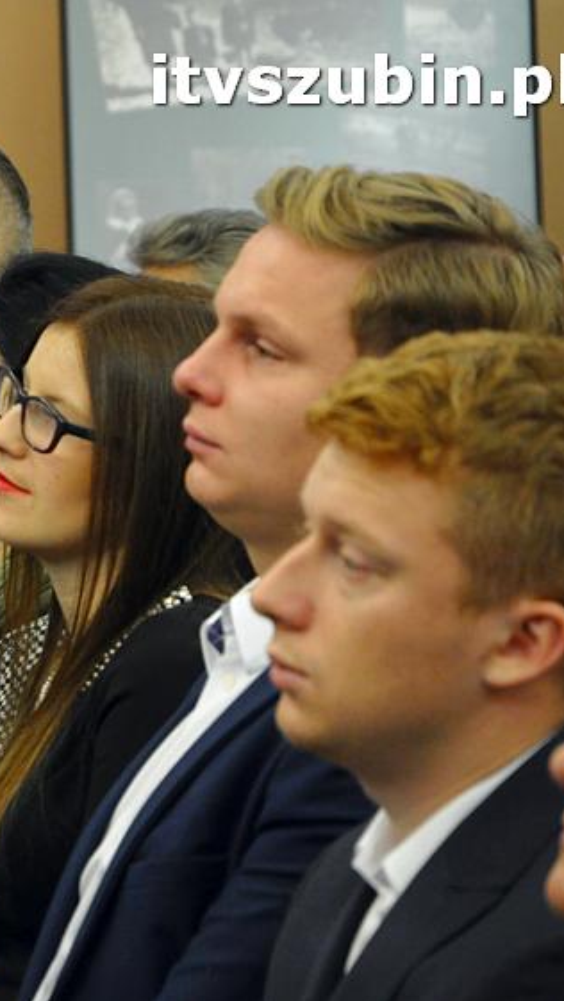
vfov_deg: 8.6
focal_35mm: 250
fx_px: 6634
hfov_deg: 4.9
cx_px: -121
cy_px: 500
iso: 2500
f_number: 5.6
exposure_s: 1/80
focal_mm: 105
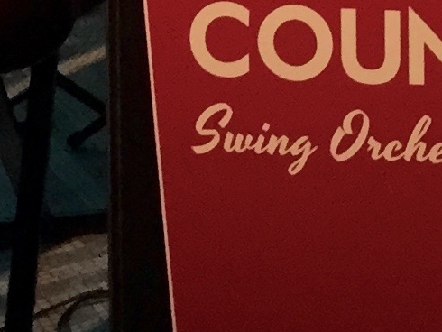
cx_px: 886
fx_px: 2466
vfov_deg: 6.9
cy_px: -673
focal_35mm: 193
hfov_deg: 9.6
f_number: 2.2
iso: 100
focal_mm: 4.15
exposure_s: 1/30
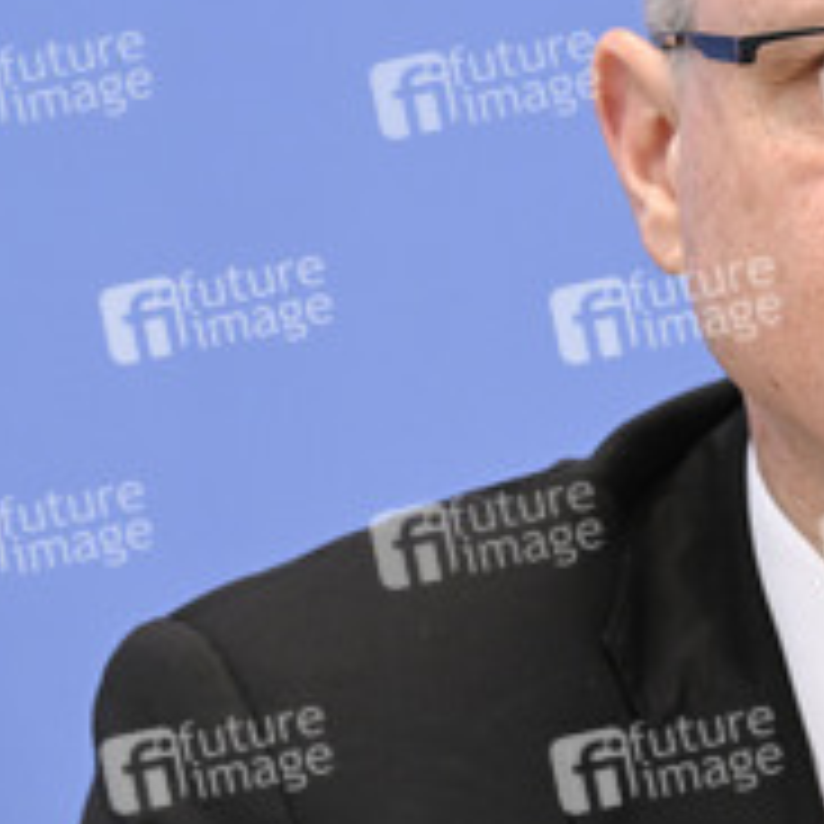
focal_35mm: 325
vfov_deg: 5.4
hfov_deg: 5.4
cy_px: 198
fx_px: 8753
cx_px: 997
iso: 4000
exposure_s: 1/640
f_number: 5
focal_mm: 155
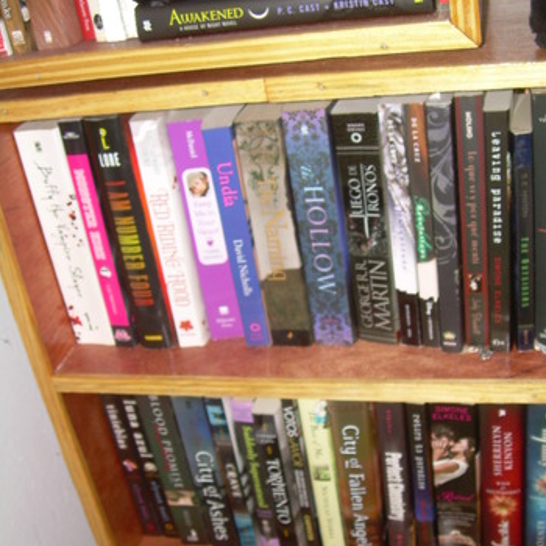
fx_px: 821
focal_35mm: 46
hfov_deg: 36.8
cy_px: 324
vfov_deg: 36.7
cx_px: 279
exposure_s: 1/60
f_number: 2.8
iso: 50
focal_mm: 6.3
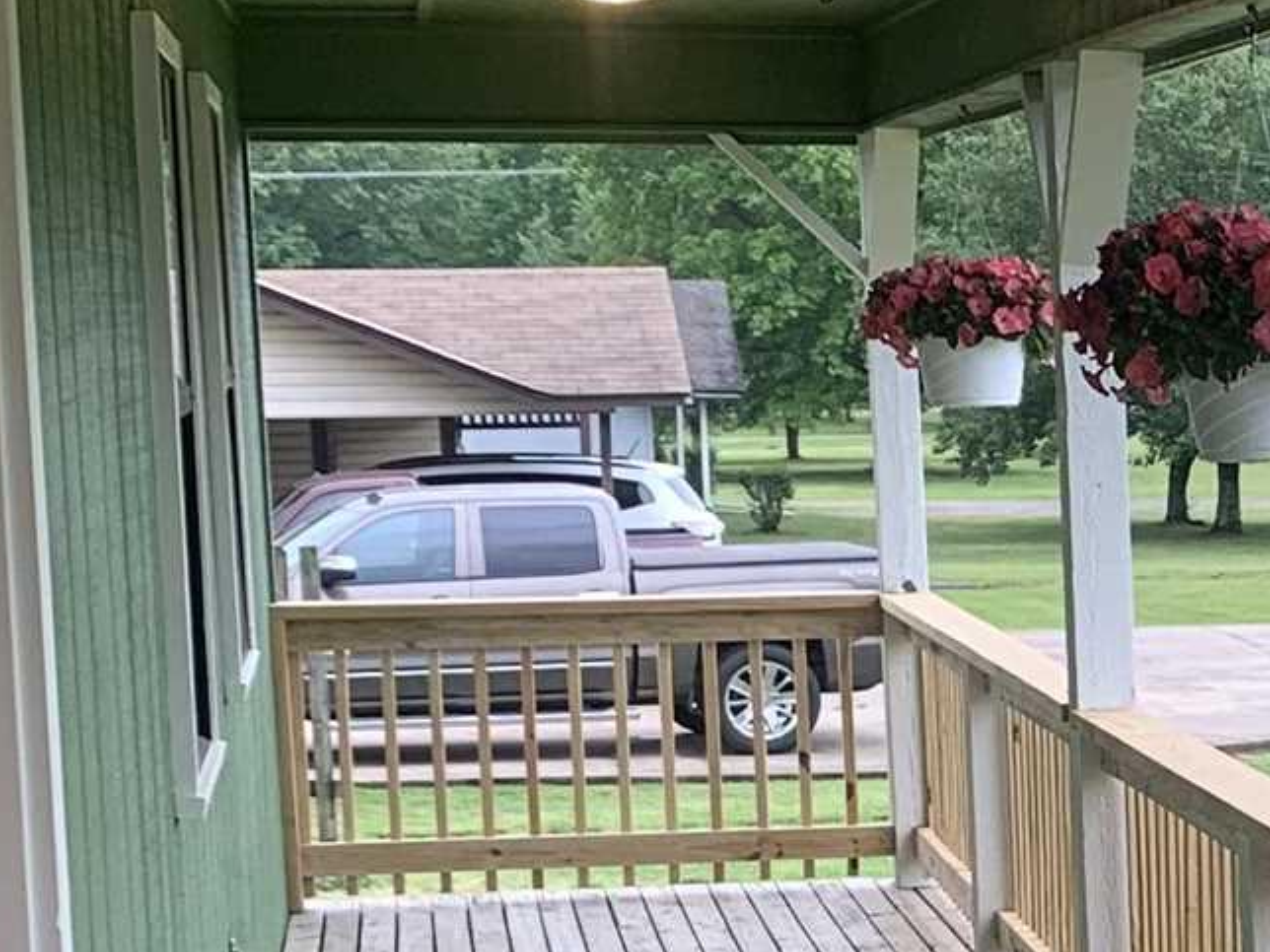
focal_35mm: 124
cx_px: 1810
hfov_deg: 14.9
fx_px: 4549
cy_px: 970
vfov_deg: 11.8
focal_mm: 4.25
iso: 32
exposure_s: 1/120
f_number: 1.8
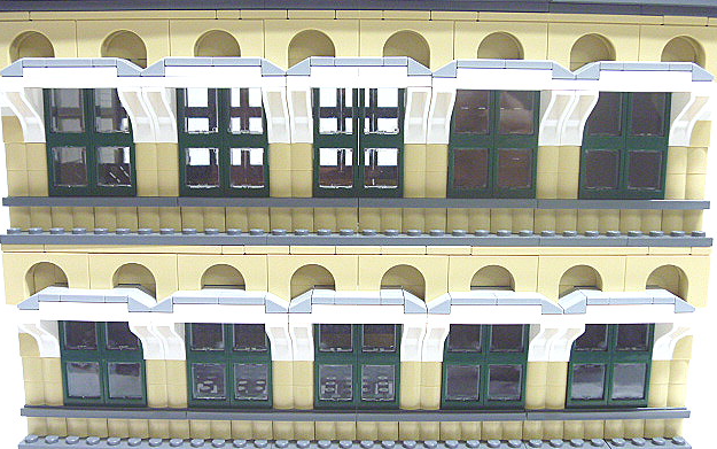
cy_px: 249
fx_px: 743
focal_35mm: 38
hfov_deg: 51.5
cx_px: 361
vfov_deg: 33.6
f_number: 3.5
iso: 400
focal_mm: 6.3
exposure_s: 1/6
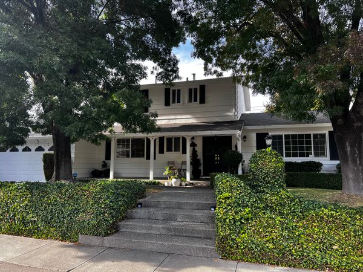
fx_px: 273
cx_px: 182
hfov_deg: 67.3
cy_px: 136
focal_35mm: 26
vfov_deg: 53.1
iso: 50
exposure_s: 1/413
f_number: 1.5
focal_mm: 5.7
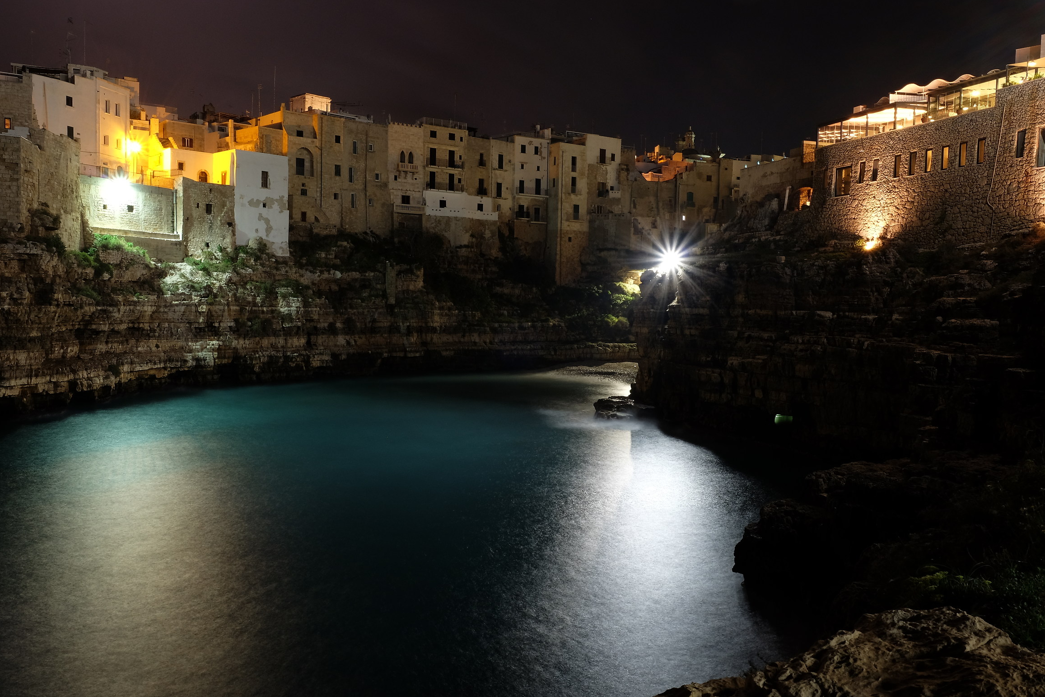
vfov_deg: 46.4
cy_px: 346
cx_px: 516
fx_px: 813
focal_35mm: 28
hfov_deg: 65.5
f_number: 14
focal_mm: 18
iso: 320
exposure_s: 26
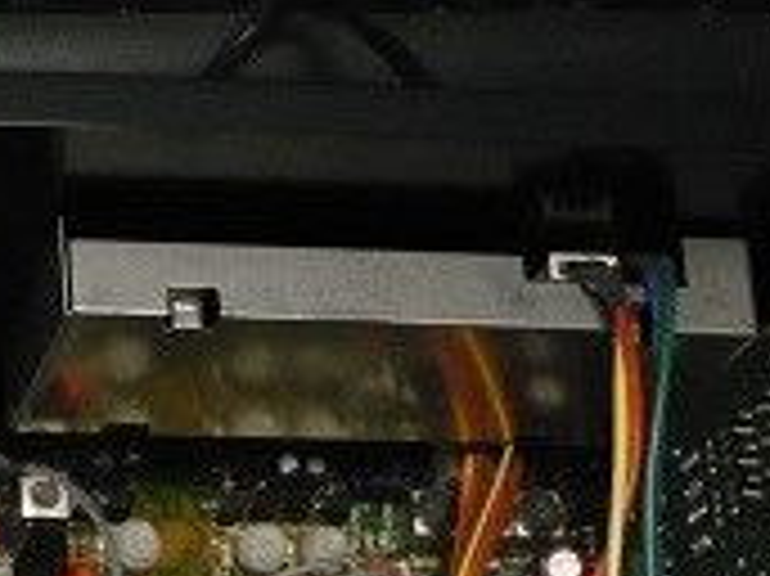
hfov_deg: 14.7
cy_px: 889
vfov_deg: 11.2
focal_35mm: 126
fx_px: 2801
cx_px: -335
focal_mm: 5.8
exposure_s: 1/40
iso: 400
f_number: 2.8
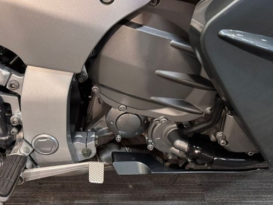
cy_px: 91
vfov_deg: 45.4
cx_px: 110
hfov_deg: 57.9
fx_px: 245
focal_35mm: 31
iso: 800
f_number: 1.78
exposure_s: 1/50
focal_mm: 6.76
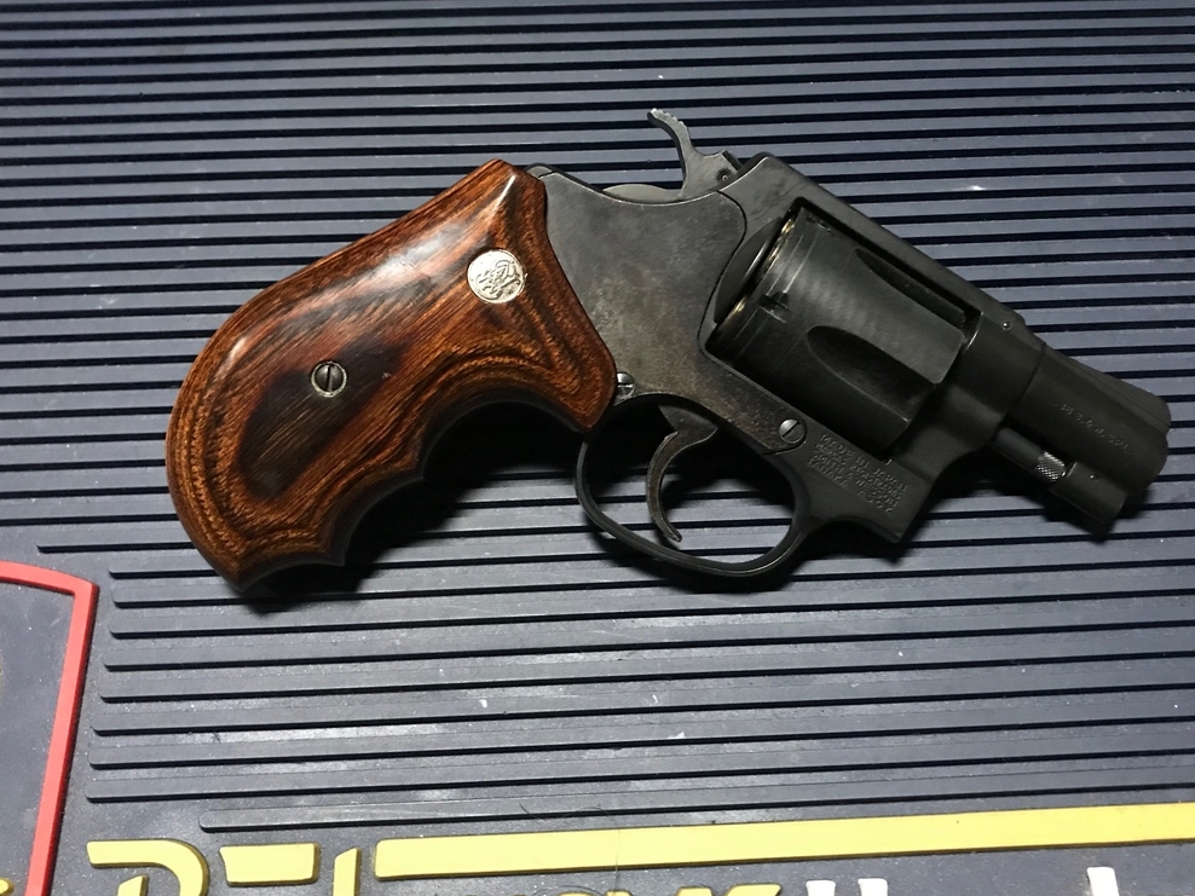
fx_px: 1174
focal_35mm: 34
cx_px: 645
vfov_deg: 41.7
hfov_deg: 53.9
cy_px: 404
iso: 100
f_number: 1.8
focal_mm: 3.99
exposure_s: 1/4
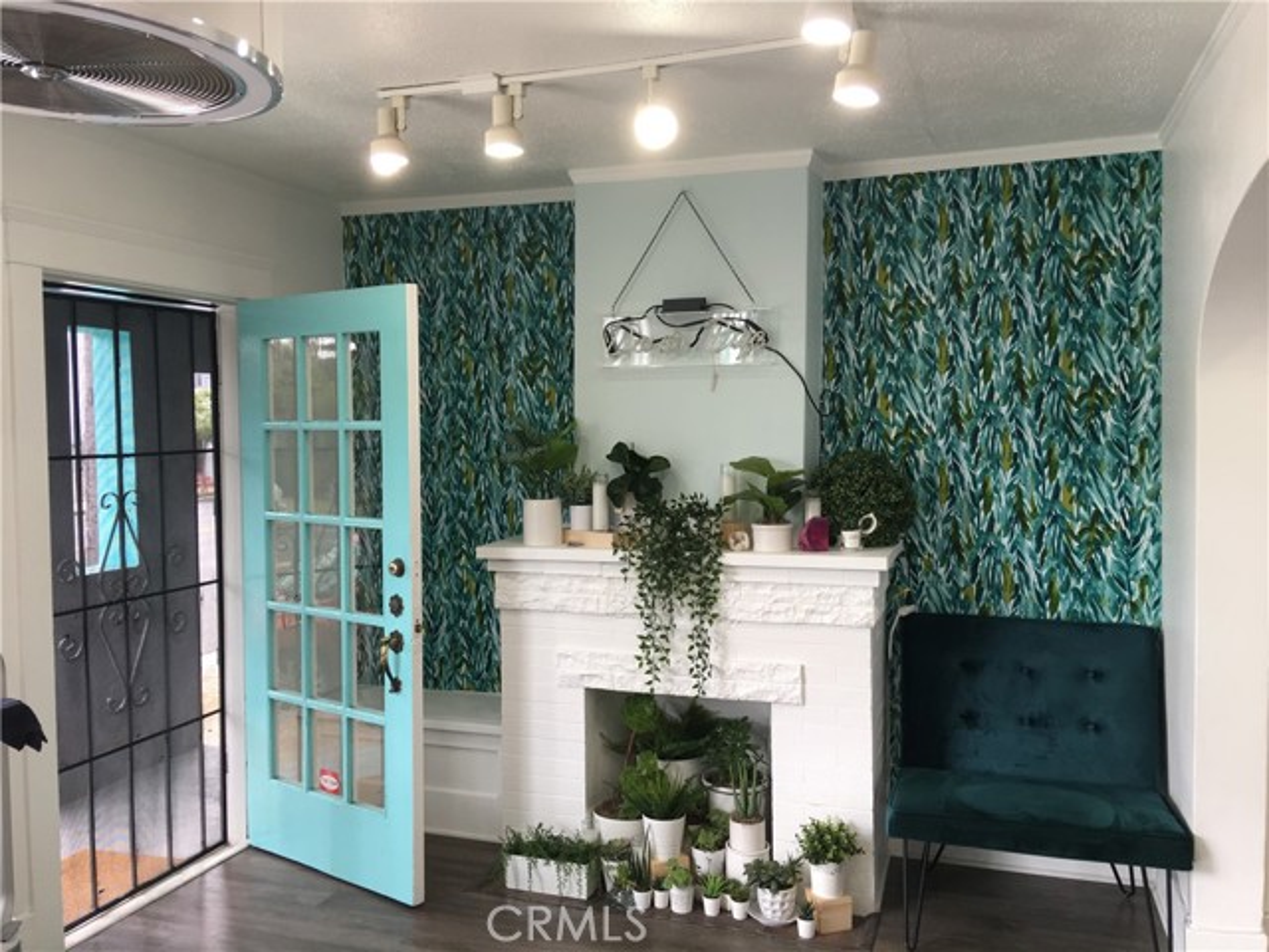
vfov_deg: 48.2
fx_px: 1063
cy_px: 476
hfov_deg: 61.7
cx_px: 634
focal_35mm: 29
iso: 40
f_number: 2.2
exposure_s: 1/30
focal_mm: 4.15
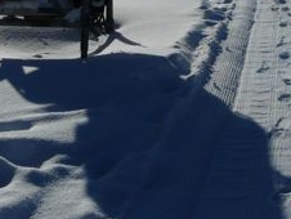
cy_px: -124
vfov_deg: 13.9
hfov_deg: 19.8
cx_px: 142
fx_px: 833
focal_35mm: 99
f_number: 8
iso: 100
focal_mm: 4.6
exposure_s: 1/1300
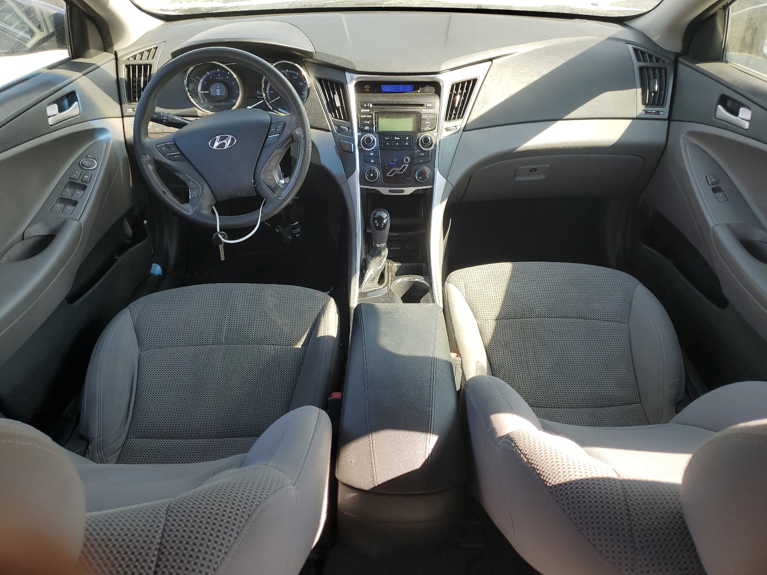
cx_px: 384
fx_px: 576
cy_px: 288
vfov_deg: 53.1
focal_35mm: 26
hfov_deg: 67.3
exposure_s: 1/323
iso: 50
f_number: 1.5
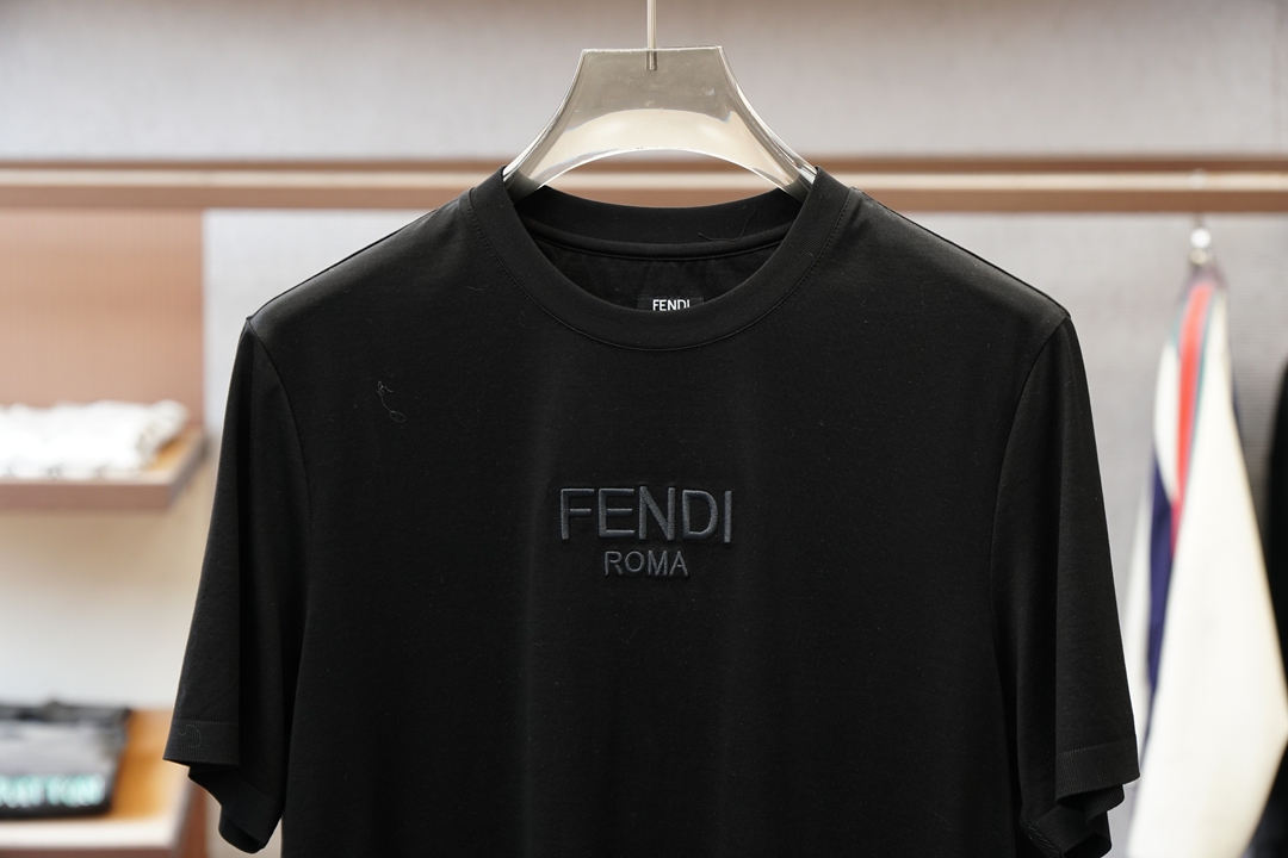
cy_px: 429
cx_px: 644
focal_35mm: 78
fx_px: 2790
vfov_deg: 17.5
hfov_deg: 26.0
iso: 400
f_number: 4
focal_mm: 52
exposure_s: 1/125
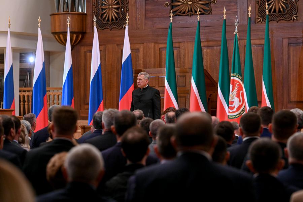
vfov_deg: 11.8
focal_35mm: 116
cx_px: 152
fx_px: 976
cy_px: 101
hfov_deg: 17.6
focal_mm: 116
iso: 2500
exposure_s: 1/160
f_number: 4
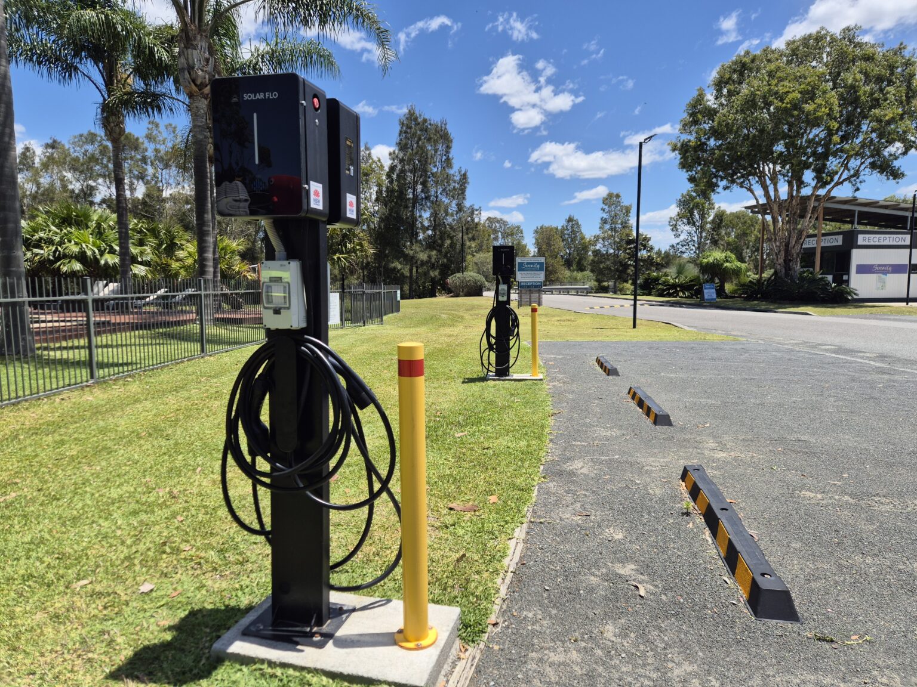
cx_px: 458
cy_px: 344
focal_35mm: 23
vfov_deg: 58.9
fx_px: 609
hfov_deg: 73.9
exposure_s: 1/1940
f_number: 1.8
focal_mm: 5.4
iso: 25
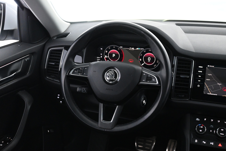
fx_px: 264
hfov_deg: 46.4
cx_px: 113
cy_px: 76
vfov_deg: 31.9
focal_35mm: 42
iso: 4000
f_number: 4.5
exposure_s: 1/50
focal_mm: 28
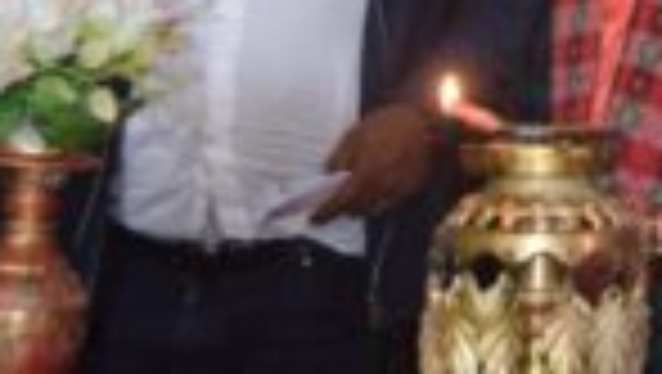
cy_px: -101
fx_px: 1880
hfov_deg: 18.7
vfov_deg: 11.1
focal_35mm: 107
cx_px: 829
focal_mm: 20
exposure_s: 1/60
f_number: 3.5
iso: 1100
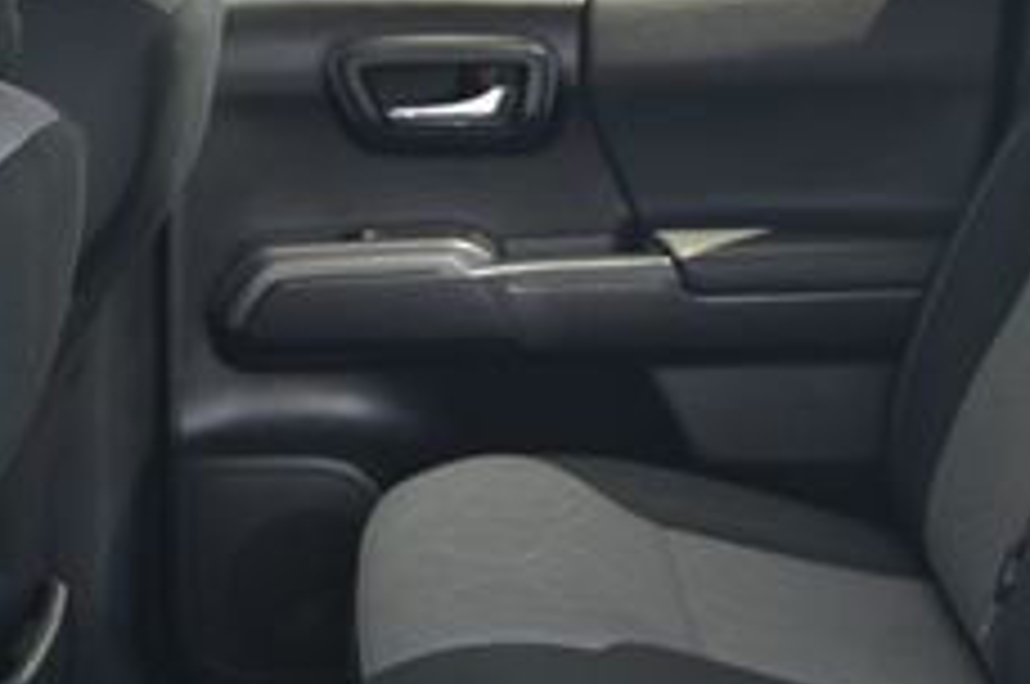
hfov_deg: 23.1
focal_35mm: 84
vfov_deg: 16.1
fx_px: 2400
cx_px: 1066
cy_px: 504
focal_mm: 20
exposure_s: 1/160
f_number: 3.8
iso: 400
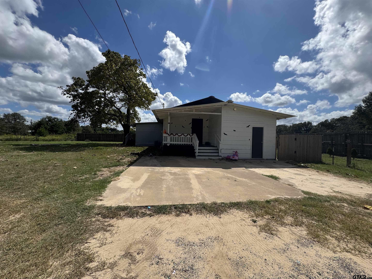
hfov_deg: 102.1
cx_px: 186
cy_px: 140
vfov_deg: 85.7
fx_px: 150
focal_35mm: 14
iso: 50
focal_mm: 2.22
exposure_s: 1/3906
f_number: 2.2
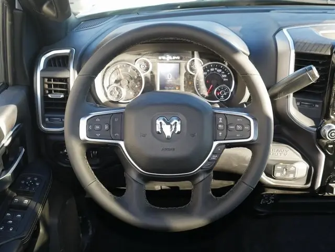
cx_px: 168
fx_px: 329
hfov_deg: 53.9
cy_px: 126
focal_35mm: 34
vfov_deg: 41.8
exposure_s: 1/60
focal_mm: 17
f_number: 5
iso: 400
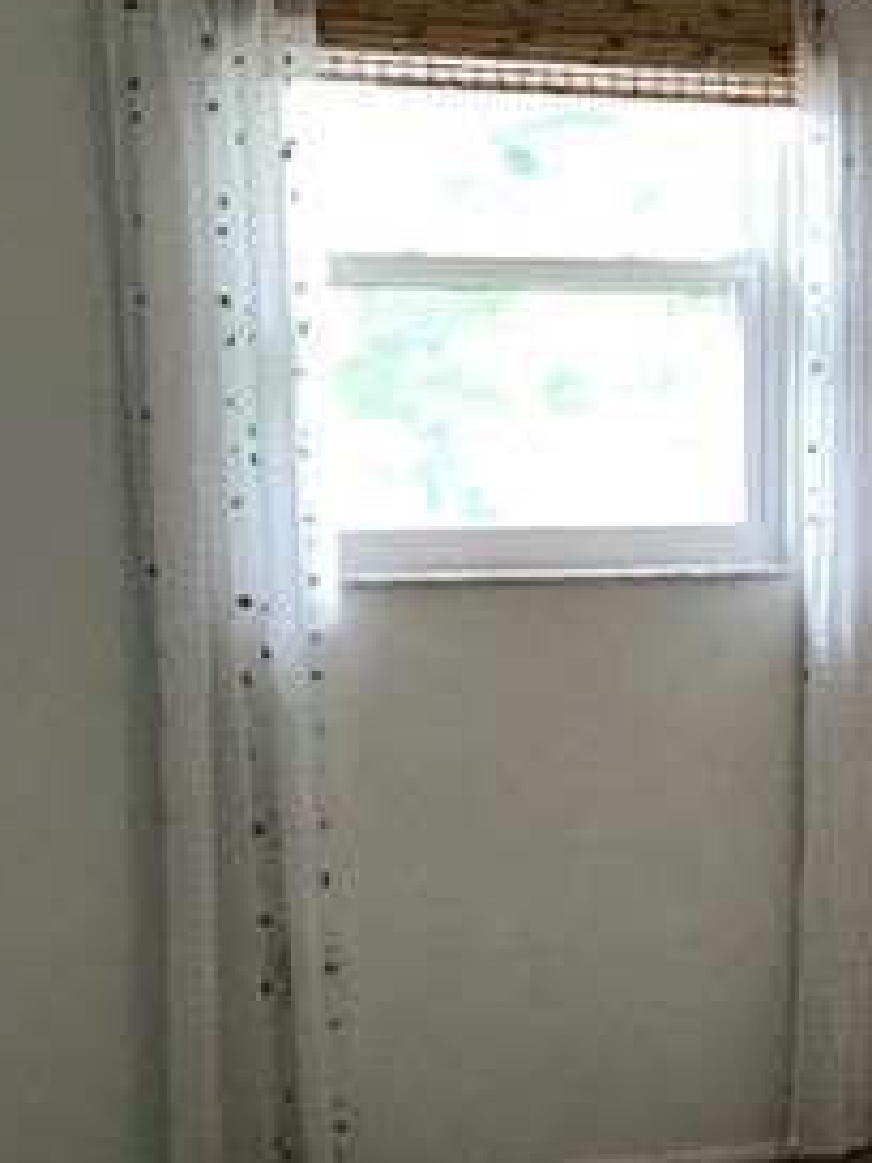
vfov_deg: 23.9
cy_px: 1103
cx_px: 769
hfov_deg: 18.4
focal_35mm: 79
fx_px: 2653
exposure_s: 1/30
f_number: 1.8
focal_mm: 3.99
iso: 32
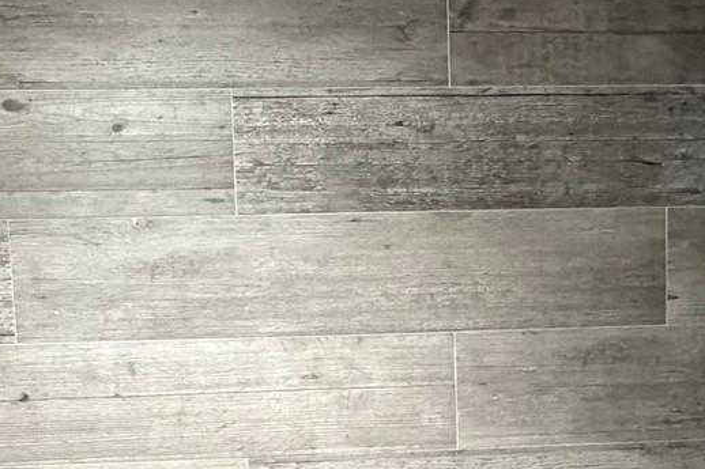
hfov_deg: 42.3
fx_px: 881
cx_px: 174
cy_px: 678
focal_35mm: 45
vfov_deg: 24.2
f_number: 2.2
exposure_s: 1/60
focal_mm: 2.22
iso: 800
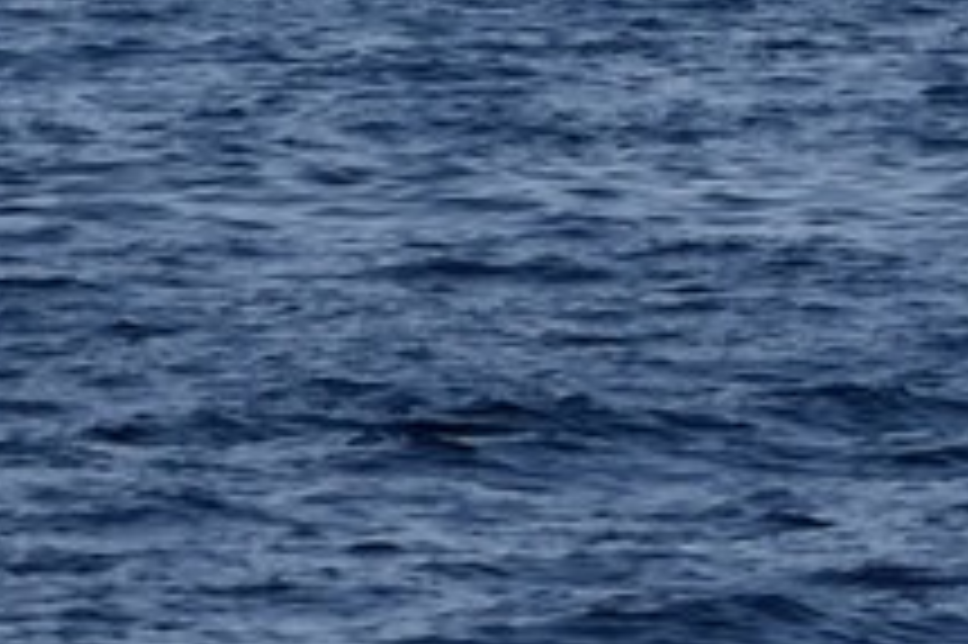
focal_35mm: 1487
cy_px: -1592
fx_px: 39952
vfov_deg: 0.9
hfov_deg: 1.4
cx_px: 3282
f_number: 8
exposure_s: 1/1250
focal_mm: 200
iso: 200
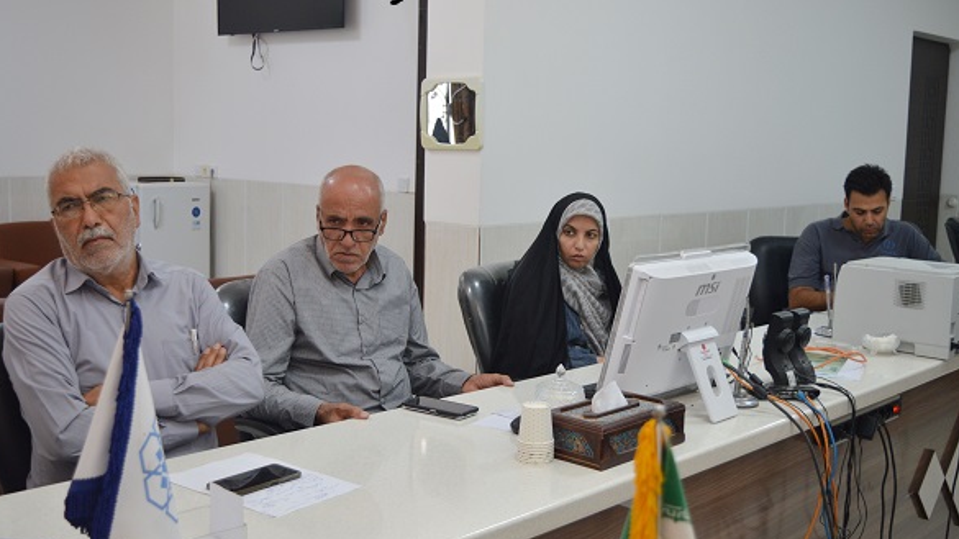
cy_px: 272
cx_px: 477
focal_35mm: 44
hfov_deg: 46.8
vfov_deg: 27.4
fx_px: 1107
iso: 400
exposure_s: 1/80
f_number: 4.2
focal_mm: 27
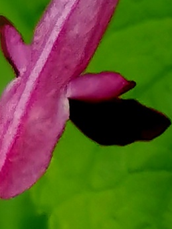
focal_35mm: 518
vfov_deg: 3.8
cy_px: 101
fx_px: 3430
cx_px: 203
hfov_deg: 2.9
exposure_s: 1/100
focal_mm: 4.66
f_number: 1.4
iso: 125
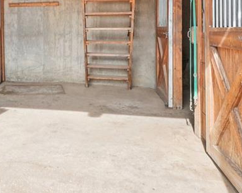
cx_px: 23
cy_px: 28
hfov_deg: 41.0
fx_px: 295
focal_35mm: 41
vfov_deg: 34.7
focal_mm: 11
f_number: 8
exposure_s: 1/45
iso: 100
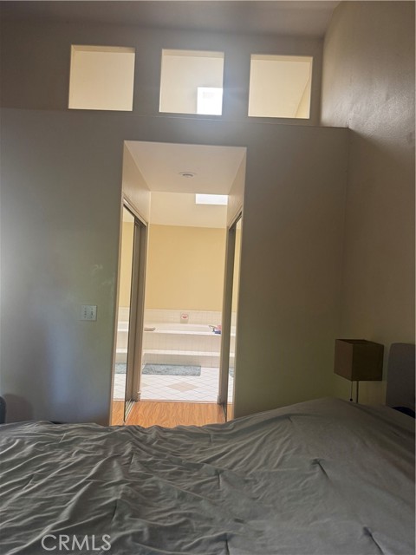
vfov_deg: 71.6
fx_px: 385
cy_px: 278
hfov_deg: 56.8
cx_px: 208
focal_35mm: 24
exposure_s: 1/121
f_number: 1.78
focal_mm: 6.76
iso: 200
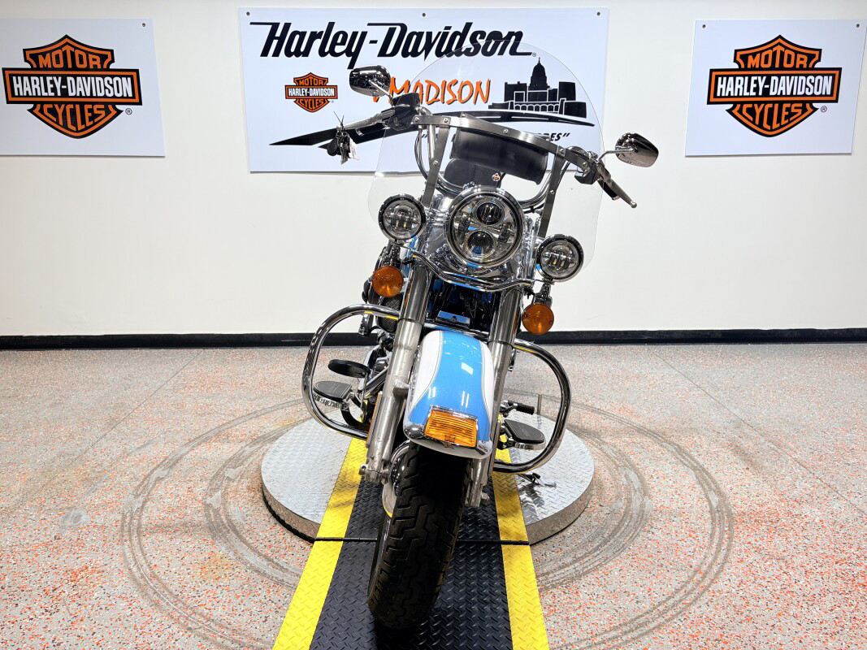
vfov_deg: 53.1
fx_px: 651
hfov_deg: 67.3
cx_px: 434
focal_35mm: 26
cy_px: 325
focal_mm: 5.96
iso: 40
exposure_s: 1/120
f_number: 1.6
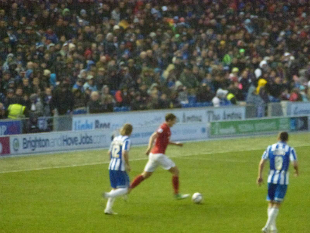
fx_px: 3439
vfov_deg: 3.9
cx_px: 155
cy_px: 116
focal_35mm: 384
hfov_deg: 5.2
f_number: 5.9
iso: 1600
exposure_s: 1/60
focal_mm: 68.8
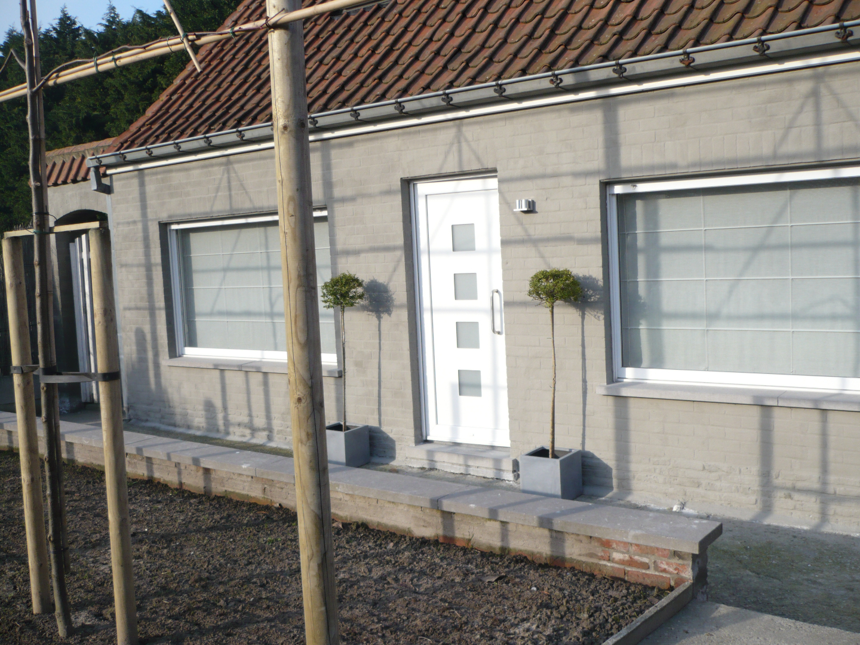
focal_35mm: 35
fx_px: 870
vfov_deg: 40.7
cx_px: 430
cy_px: 322
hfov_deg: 52.6
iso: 100
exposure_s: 1/500
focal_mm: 5.8
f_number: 2.8
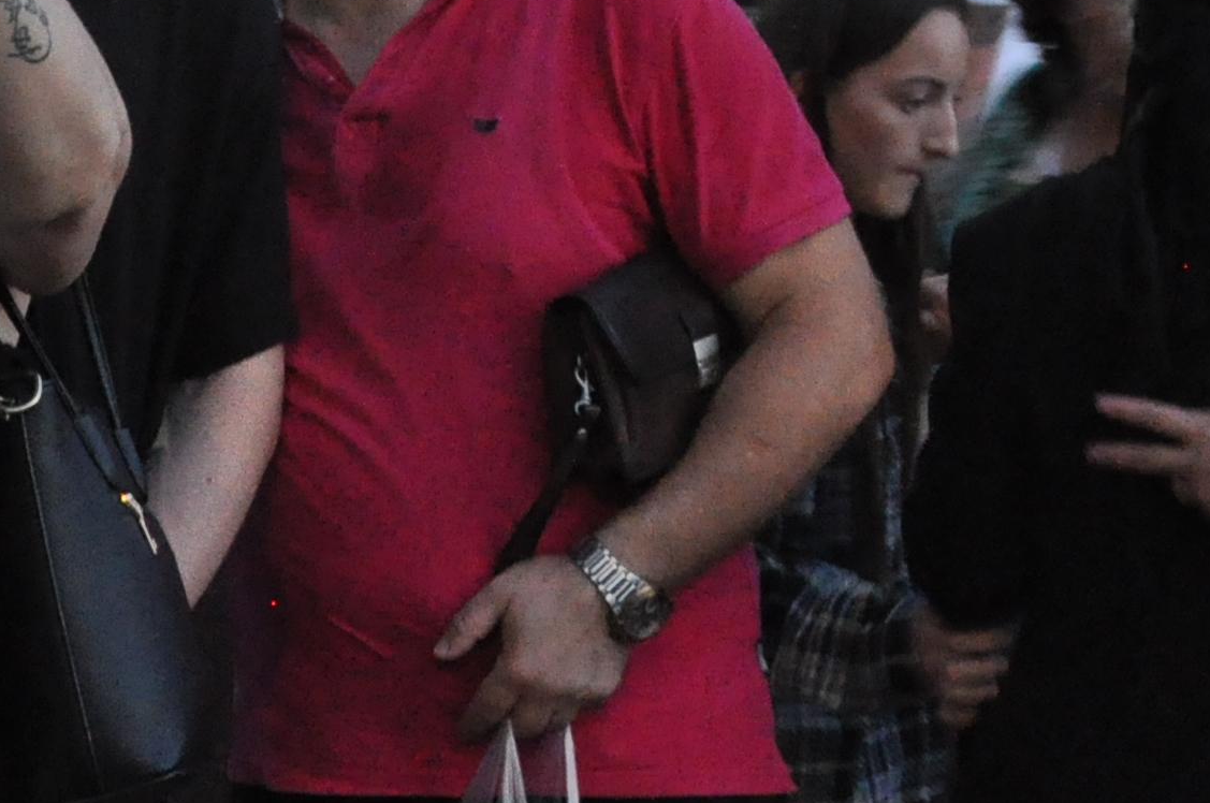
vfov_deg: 9.7
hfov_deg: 15.0
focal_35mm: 137
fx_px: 4598
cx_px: 753
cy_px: -325
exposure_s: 1/15
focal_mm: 24
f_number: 5.6
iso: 2500
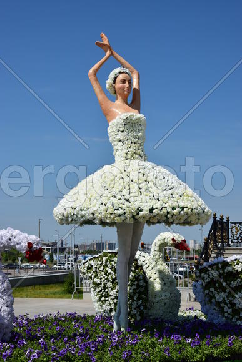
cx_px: 121
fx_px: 605
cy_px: 181
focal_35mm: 60
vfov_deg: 33.4
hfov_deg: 22.6
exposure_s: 1/400
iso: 100
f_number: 10
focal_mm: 40
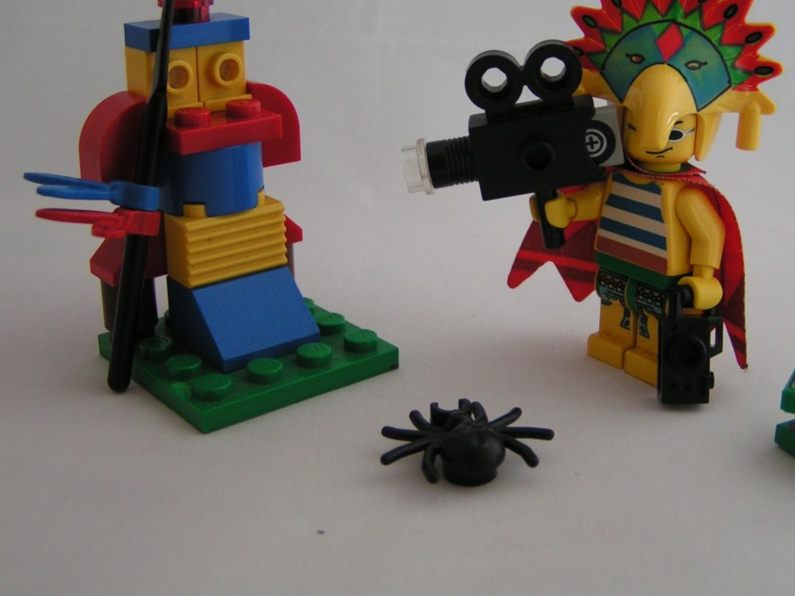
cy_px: 242
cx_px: 480
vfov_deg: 29.0
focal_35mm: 50
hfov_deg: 38.0
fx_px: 1148
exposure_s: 1/50
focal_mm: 6.3
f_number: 2.8
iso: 80
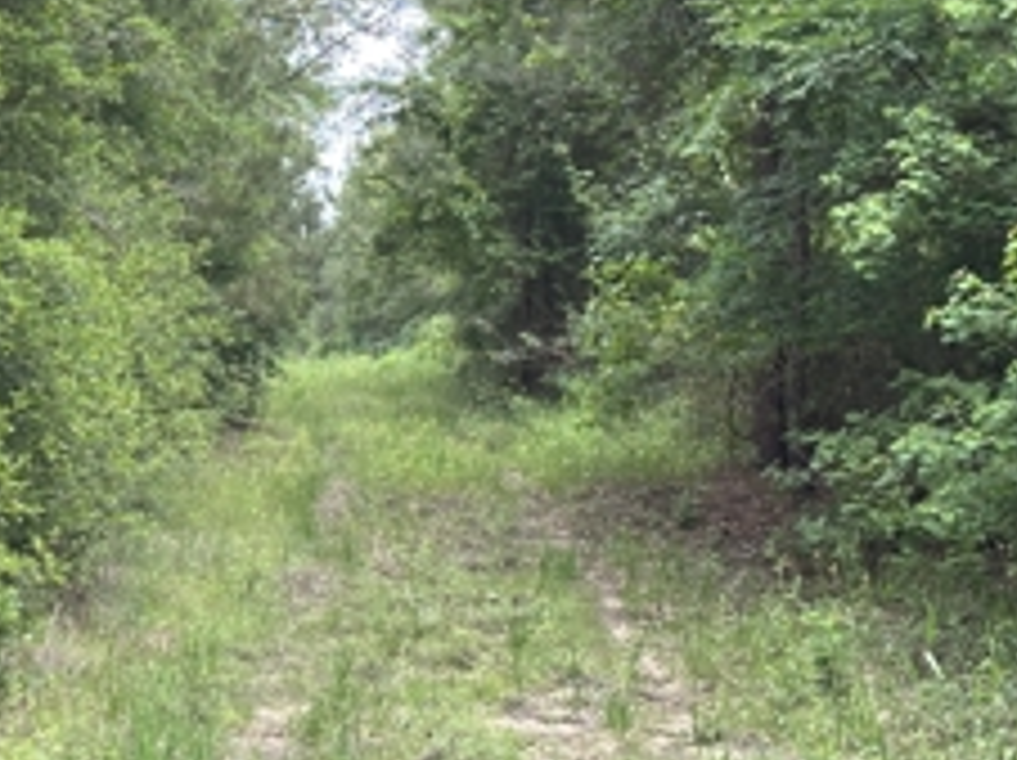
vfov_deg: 17.2
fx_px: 2495
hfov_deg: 22.8
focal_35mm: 85
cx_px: 243
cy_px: 135
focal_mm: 6.86
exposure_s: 1/373
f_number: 1.78
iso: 64
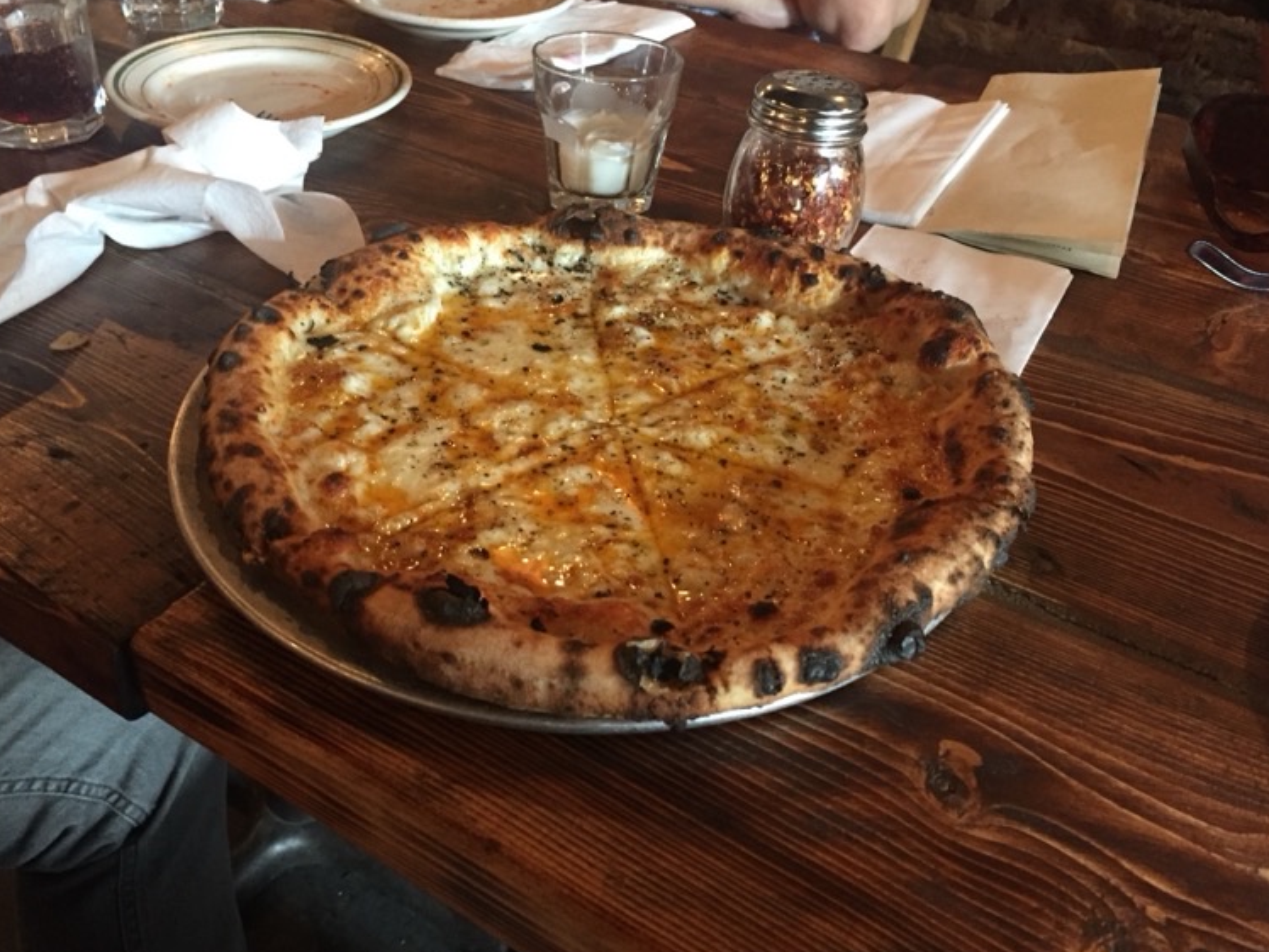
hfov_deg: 58.3
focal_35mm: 31
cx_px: 609
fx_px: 1136
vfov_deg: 45.4
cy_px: 455
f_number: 2.2
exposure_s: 1/17
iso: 250
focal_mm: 4.15
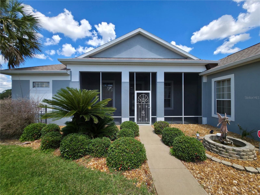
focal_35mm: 13
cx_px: 130
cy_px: 98
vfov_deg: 89.9
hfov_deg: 106.2
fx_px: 98
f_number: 1.9
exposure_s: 1/833
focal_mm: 2.2
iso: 20
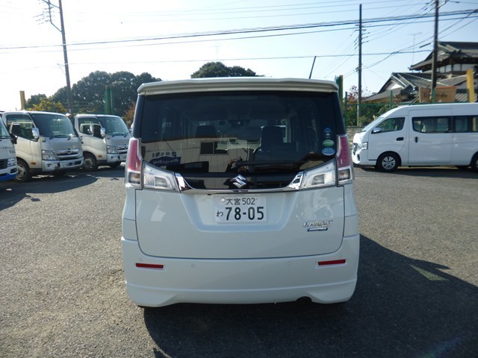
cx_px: 239
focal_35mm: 24
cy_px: 179
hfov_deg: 71.6
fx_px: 331
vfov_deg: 56.8
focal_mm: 4.3
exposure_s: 1/1300
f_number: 2.8
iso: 100
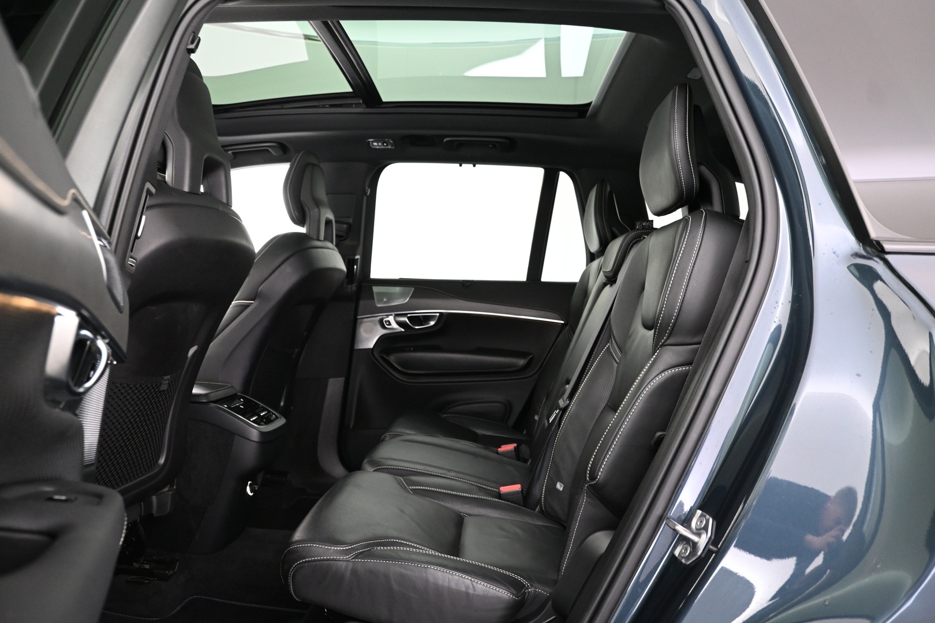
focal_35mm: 26
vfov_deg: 50.4
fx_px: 662
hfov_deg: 70.4
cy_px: 312
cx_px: 468
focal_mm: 17
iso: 1600
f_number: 3.5
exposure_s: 1/10
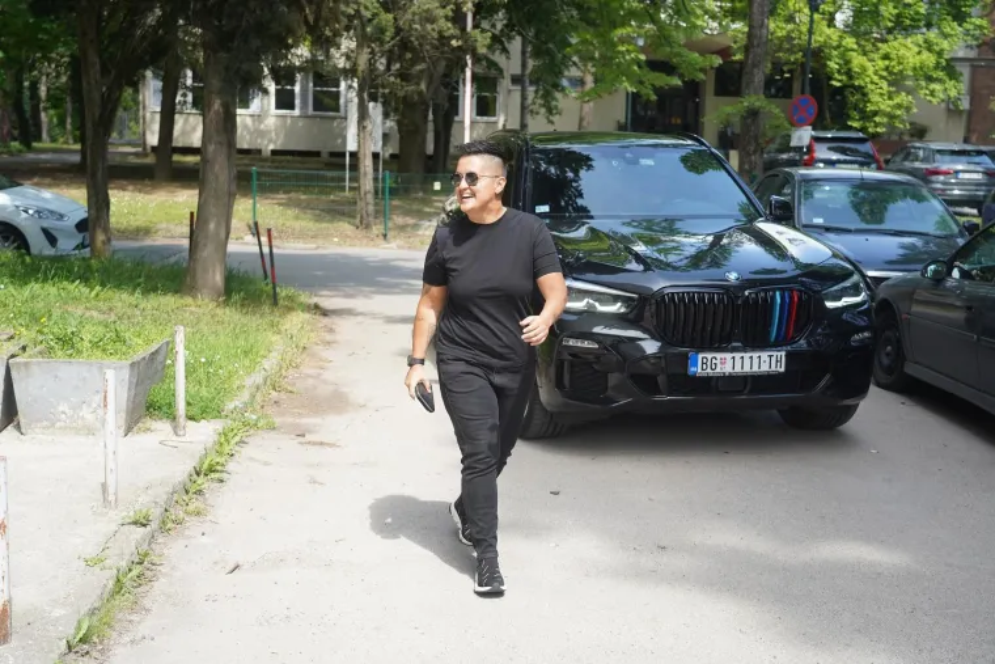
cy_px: 332
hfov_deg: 46.4
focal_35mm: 42
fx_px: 1161
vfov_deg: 31.9
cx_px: 498
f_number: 4
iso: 640
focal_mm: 42
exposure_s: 1/1600
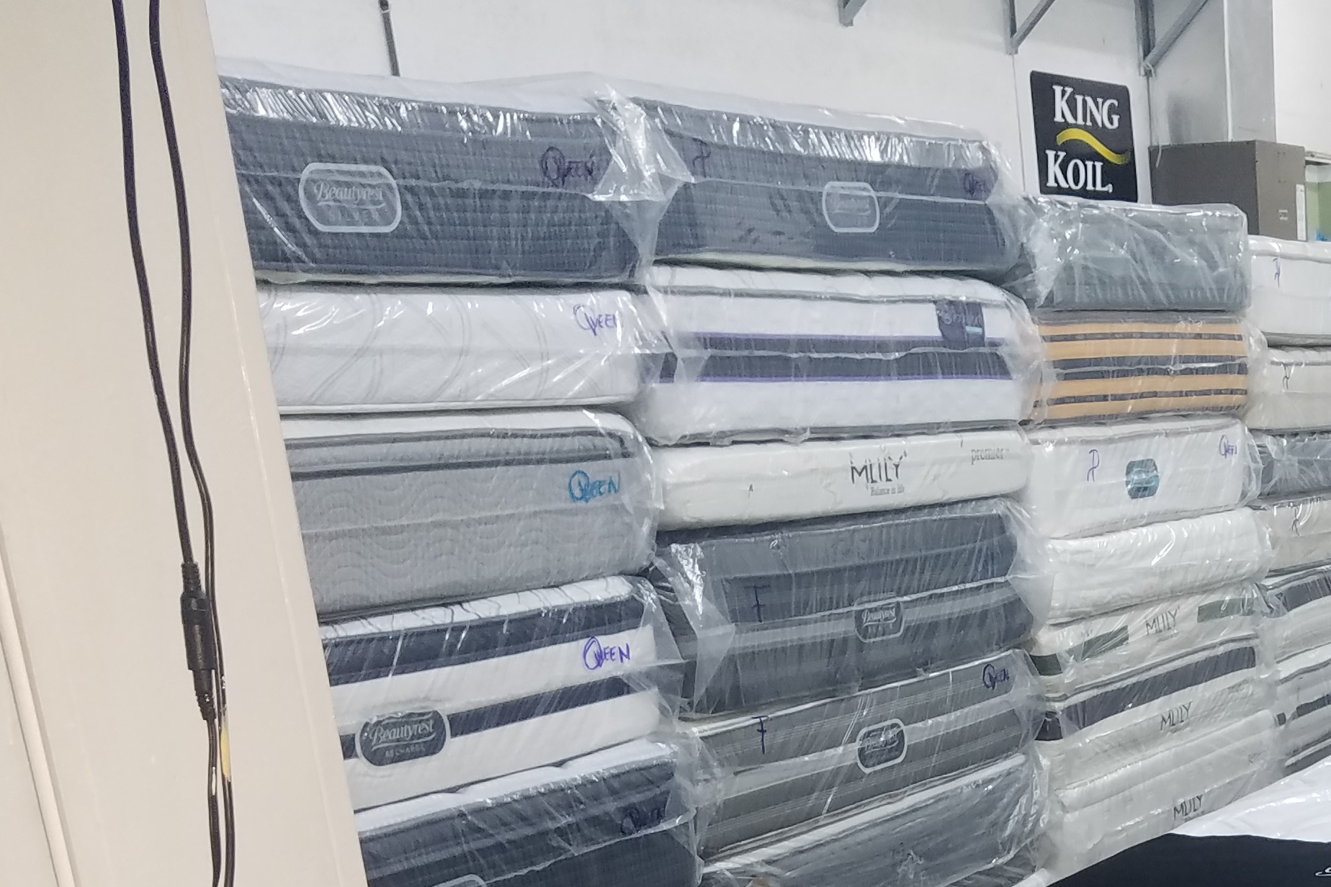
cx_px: 1378
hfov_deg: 31.1
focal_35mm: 59
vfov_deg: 21.4
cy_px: 1062
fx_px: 2181
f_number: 1.7
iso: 100
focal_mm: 4.2
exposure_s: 1/24
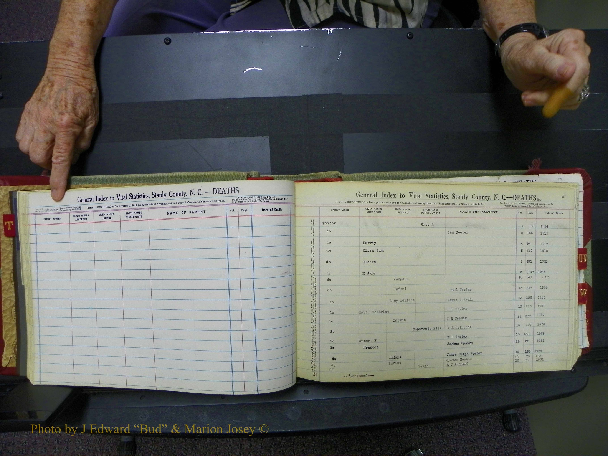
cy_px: 228
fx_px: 457
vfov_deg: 53.1
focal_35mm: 26
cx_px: 304
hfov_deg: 67.3
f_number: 2.8
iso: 100
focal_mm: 4.6
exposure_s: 1/30
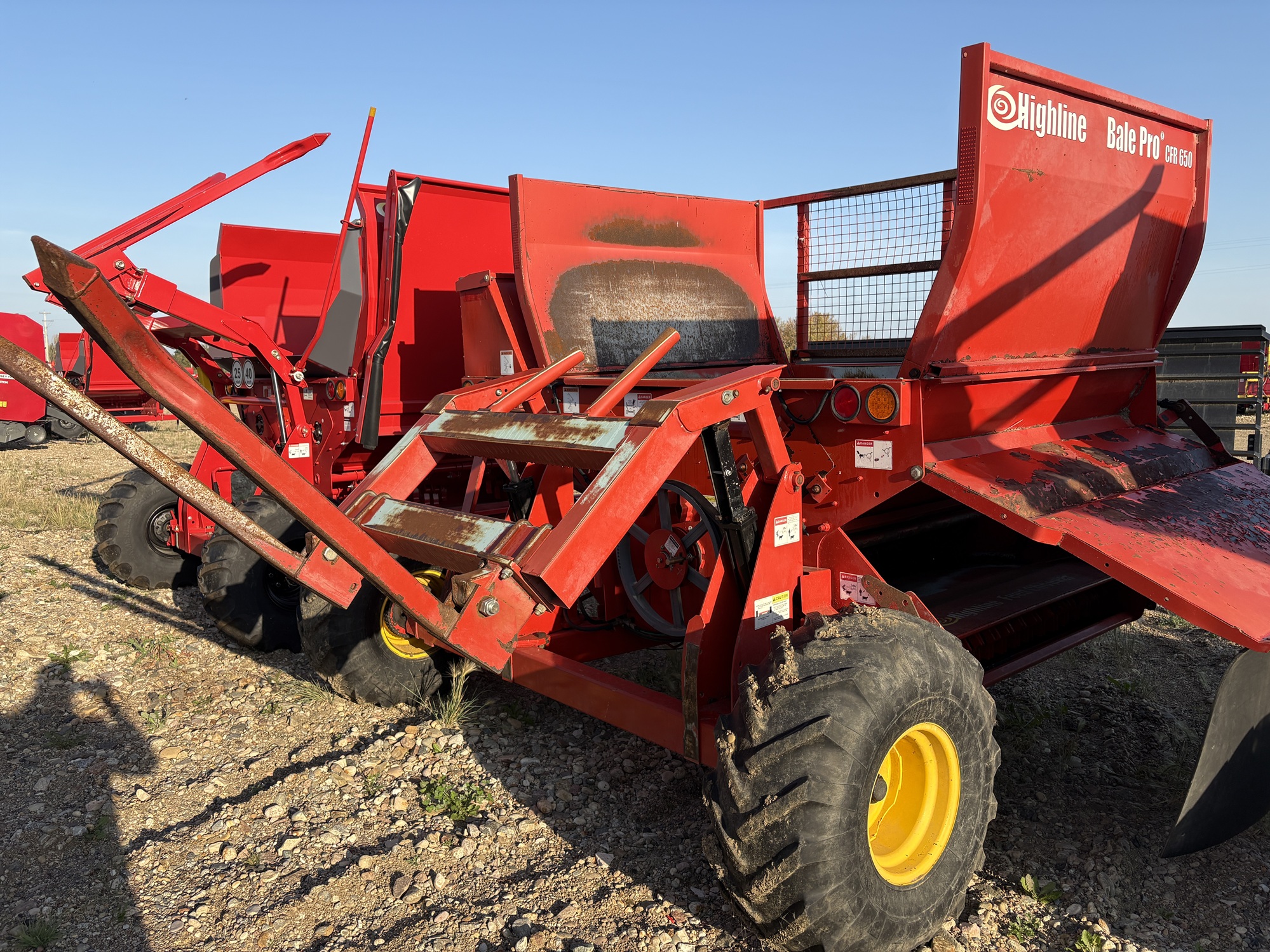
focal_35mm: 26
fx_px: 954
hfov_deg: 67.3
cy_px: 476
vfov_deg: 53.1
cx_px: 635
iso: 50
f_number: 1.6
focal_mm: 5.96
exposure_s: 1/1751
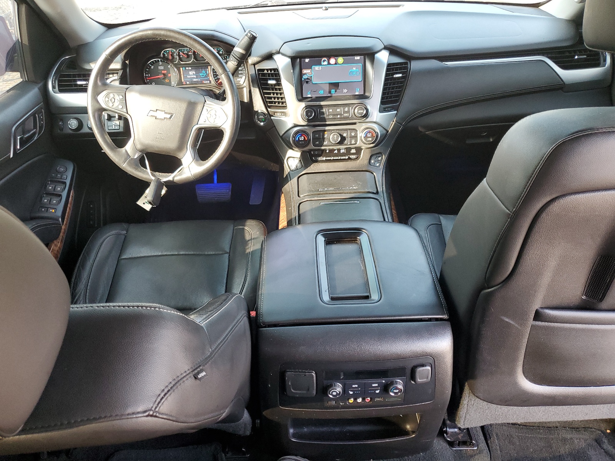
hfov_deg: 67.3
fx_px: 462
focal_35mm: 26
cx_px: 308
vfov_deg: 53.1
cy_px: 230
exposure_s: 1/60.2
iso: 113
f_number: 1.5
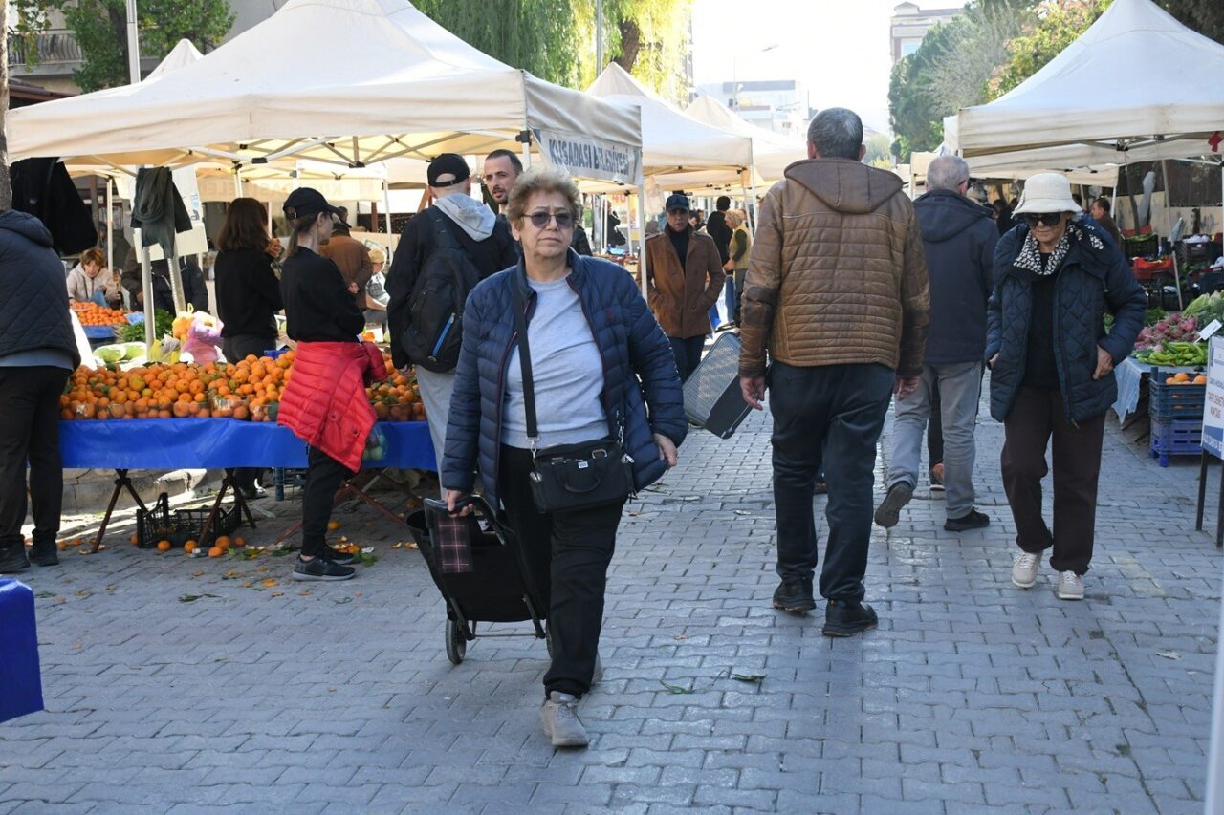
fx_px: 1632
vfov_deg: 28.1
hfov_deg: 41.1
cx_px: 612
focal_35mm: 48
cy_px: 408
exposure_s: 1/1000
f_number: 5.6
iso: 1250
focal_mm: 32
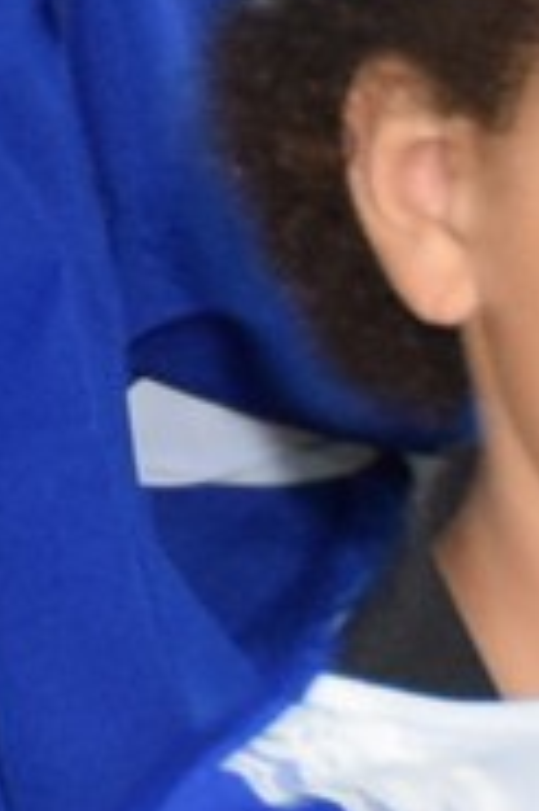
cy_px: -447
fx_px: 8209
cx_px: -1435
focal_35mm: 365
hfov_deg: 3.6
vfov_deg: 5.6
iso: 1400
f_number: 3.8
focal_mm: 25
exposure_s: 1/60
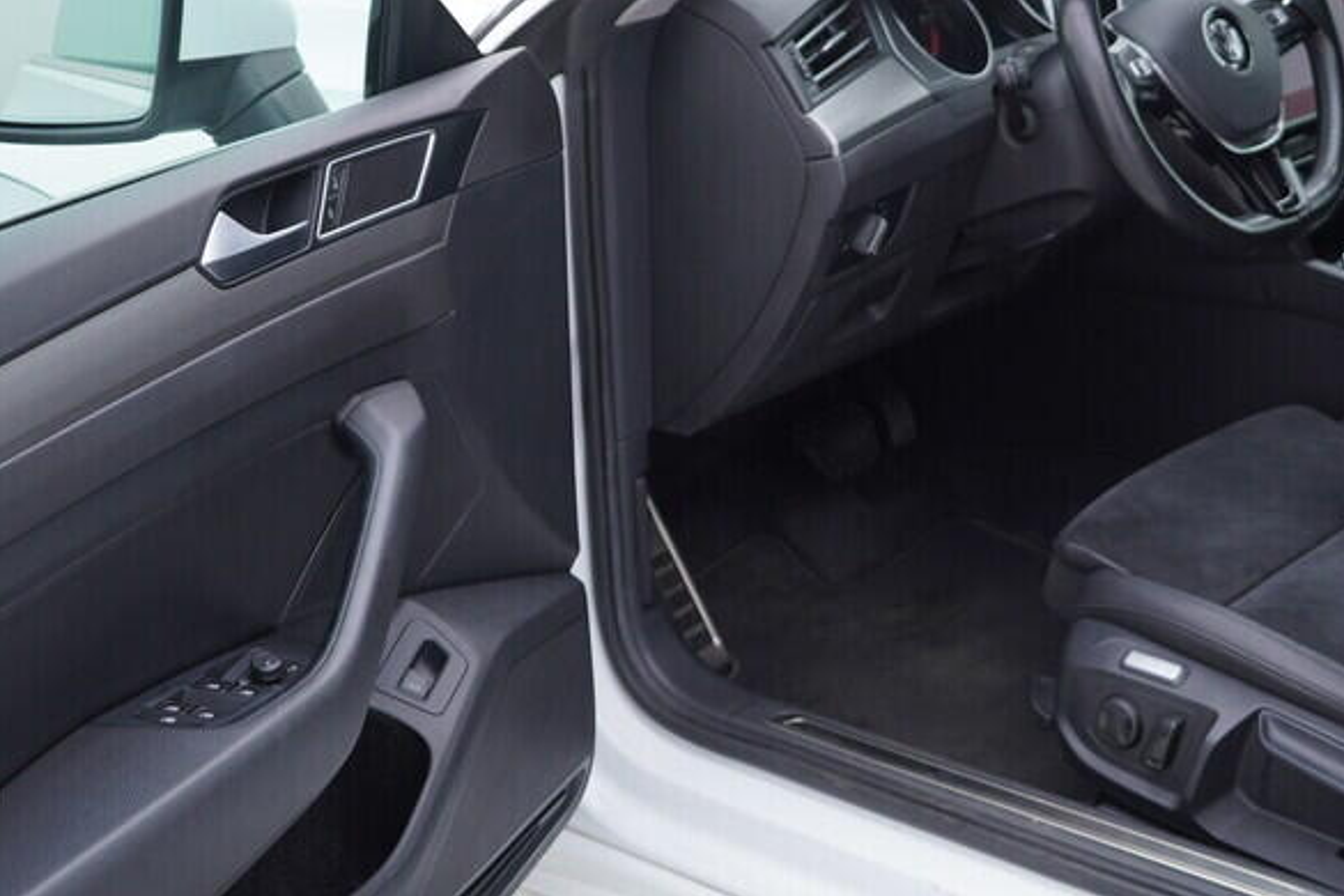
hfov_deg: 31.6
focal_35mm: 63
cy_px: 323
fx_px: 2352
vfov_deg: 21.5
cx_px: 912
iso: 125
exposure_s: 1/50
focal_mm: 24
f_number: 3.2
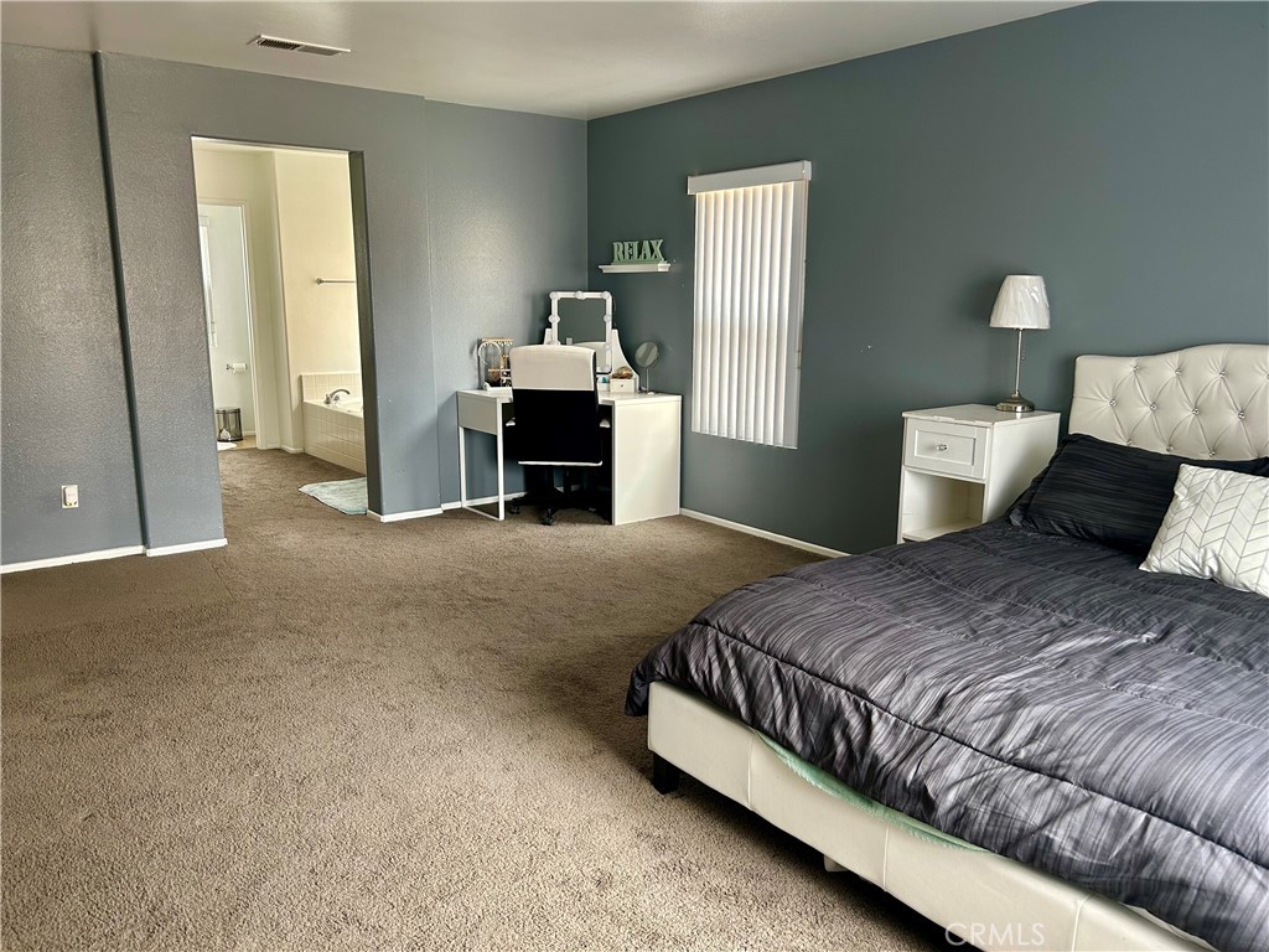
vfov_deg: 53.1
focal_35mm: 26
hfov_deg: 67.3
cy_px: 476
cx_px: 634
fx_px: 953
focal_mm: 5.7
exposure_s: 1/60
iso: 100
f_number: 1.5
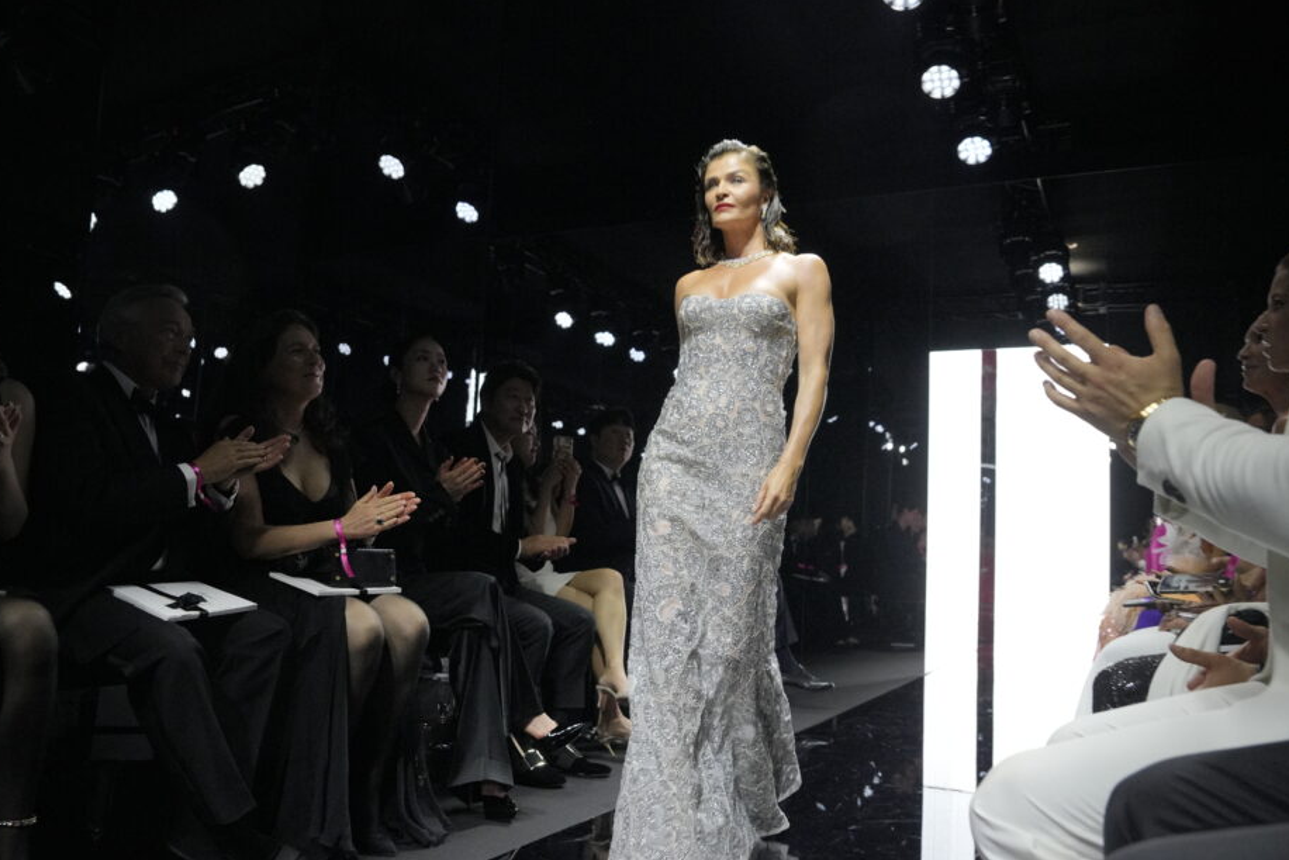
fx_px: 967
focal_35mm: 27
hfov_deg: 67.3
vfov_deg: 47.9
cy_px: 467
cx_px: 681
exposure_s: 1/200
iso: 5000
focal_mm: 24
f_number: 4.5
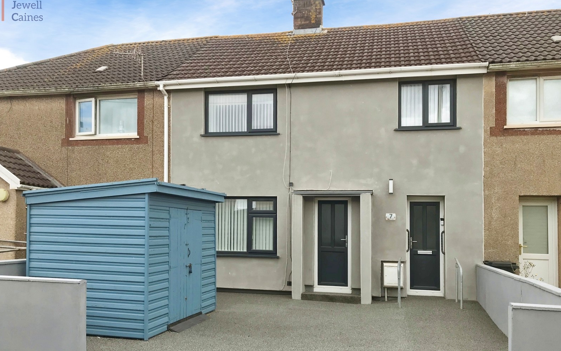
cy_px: 199
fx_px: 459
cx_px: 281
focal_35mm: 30
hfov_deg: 62.9
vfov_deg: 41.7
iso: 20
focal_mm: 3.99
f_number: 1.8
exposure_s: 1/431
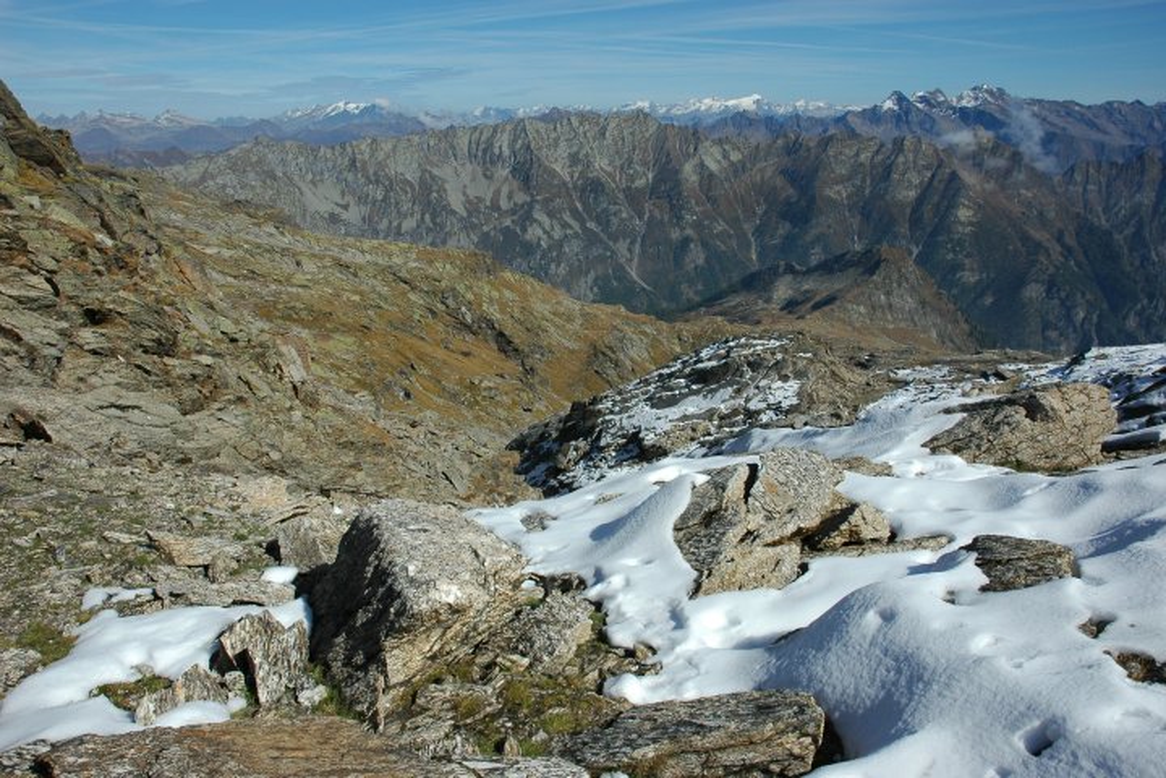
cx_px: 583
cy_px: 389
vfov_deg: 47.9
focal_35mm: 27
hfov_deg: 67.4
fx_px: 874
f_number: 11
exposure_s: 1/400
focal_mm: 18
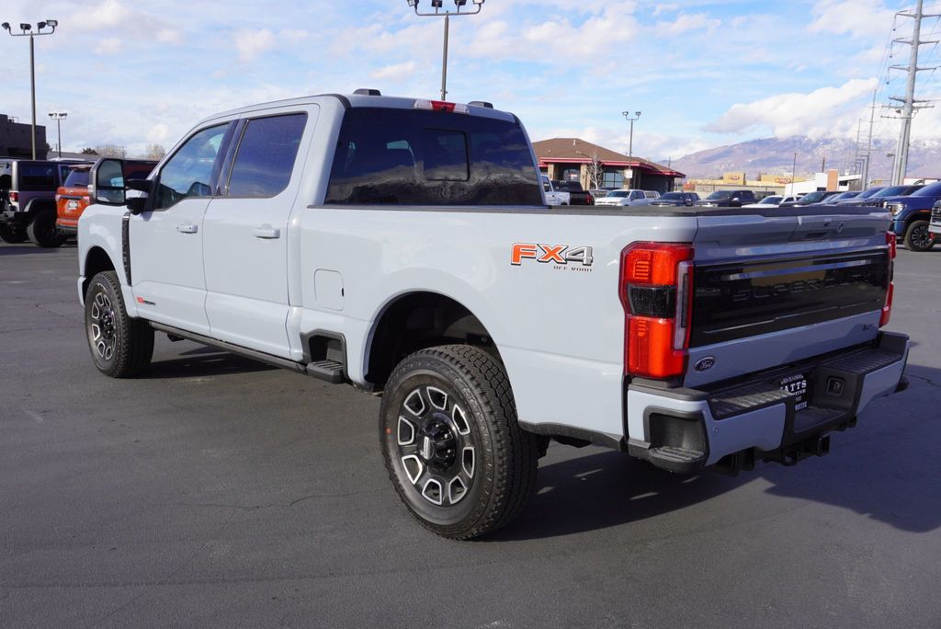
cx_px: 470
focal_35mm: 32
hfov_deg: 59.5
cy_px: 314
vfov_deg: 41.8
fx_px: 824
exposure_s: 1/125
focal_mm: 21
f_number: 9
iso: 100
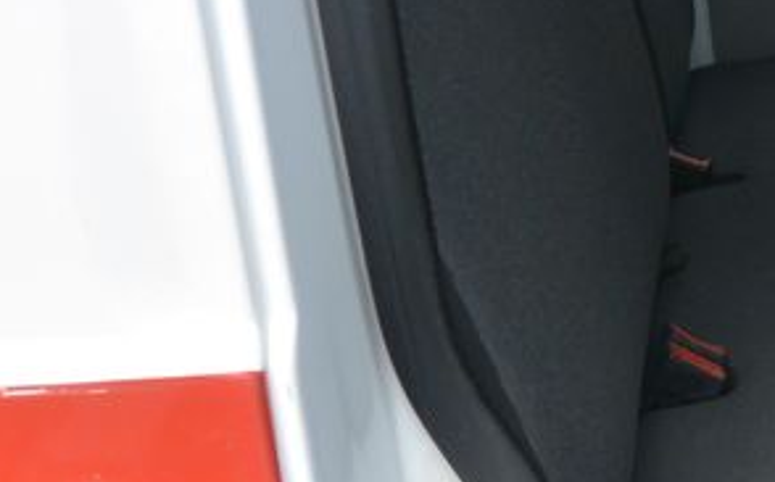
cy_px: 591
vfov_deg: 13.2
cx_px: 1197
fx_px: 2025
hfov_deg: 18.8
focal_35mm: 96
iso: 160
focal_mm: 10
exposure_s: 1/500
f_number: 4
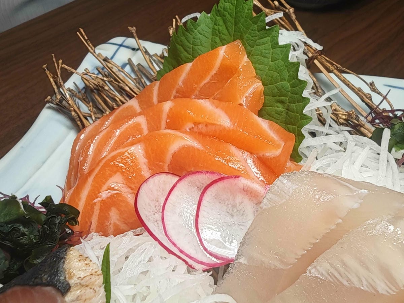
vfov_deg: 40.7
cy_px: 152
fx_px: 408
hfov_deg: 52.6
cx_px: 202
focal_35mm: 35
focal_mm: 2.03
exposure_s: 1/60
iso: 125
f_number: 1.8
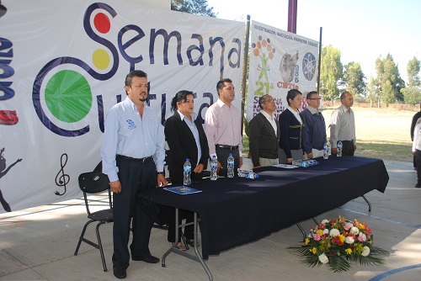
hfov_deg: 57.2
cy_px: 140
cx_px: 210
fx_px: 386
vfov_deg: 40.0
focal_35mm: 33
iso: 100
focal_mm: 22
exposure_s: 1/125
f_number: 4
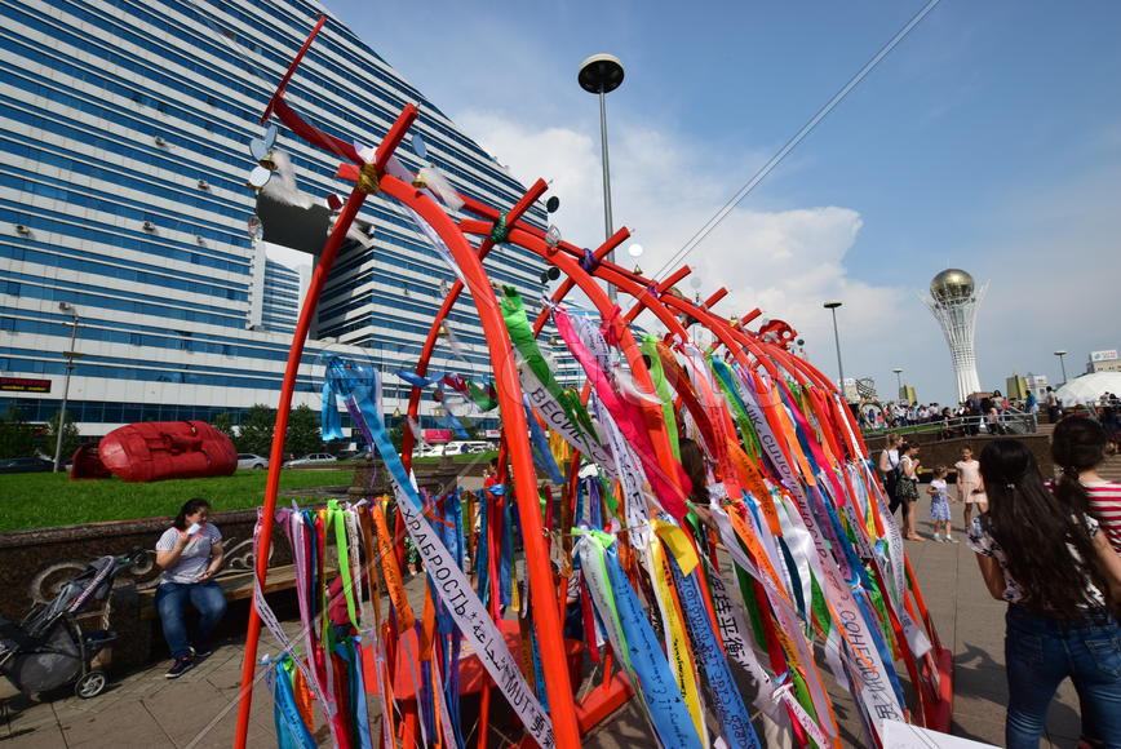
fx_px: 467
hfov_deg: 100.4
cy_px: 374
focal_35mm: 15
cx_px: 560
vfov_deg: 77.4
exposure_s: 1/160
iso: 100
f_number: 11
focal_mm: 10
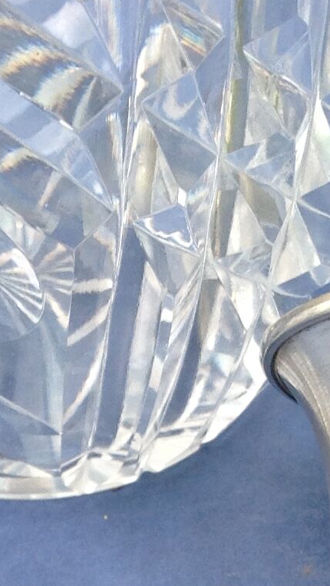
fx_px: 2008
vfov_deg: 15.2
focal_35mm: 129
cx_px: 167
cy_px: 915
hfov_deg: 9.4
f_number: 2.4
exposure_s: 1/128
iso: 50
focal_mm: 4.28
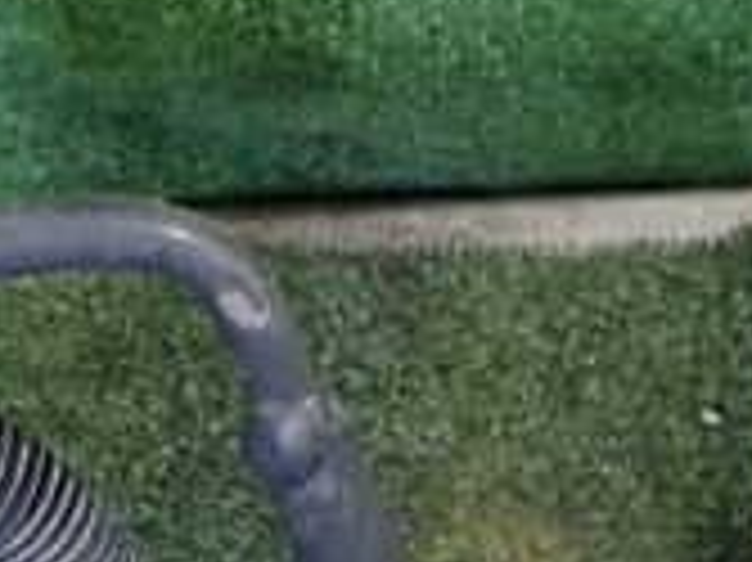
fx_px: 2345
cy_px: 513
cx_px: 0
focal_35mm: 108
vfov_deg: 13.6
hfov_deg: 17.8
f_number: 2.3
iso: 320
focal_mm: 5.4
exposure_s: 1/30
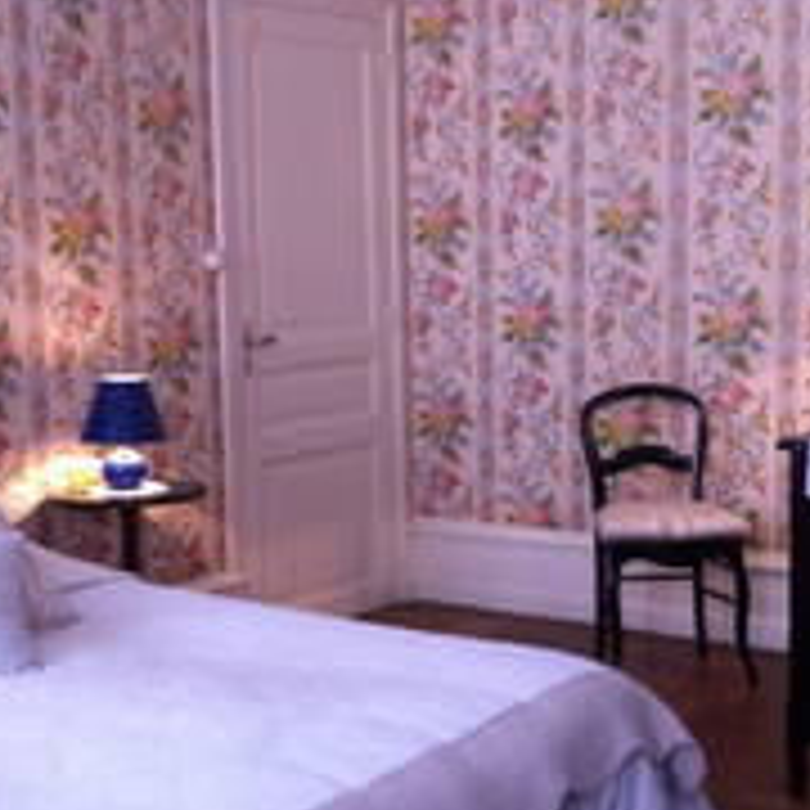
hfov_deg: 27.6
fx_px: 1641
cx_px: 279
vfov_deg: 27.7
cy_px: 446
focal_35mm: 62
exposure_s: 1/17
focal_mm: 3.85
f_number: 2.8
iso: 80
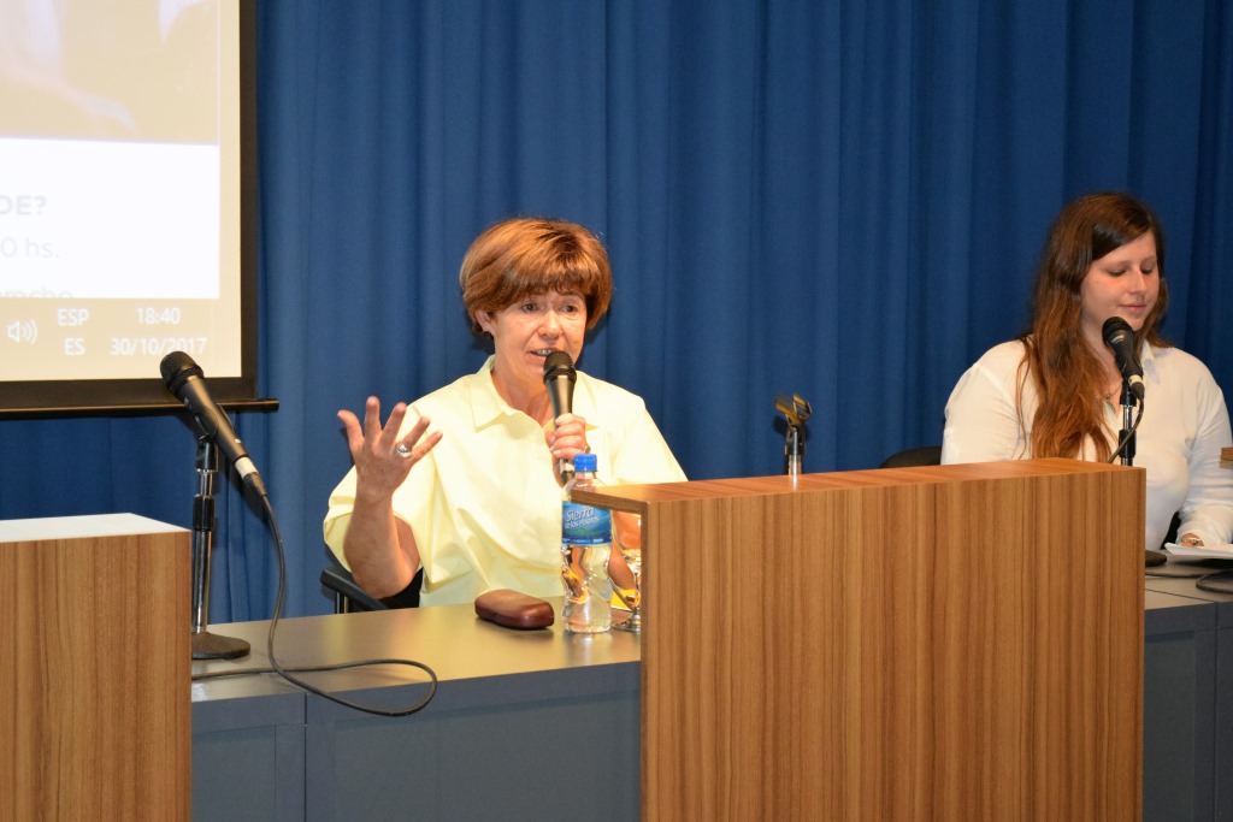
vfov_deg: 16.6
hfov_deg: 24.6
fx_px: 2826
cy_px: 411
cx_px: 616
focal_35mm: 82
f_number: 5.6
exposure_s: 1/60
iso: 3200
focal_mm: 55
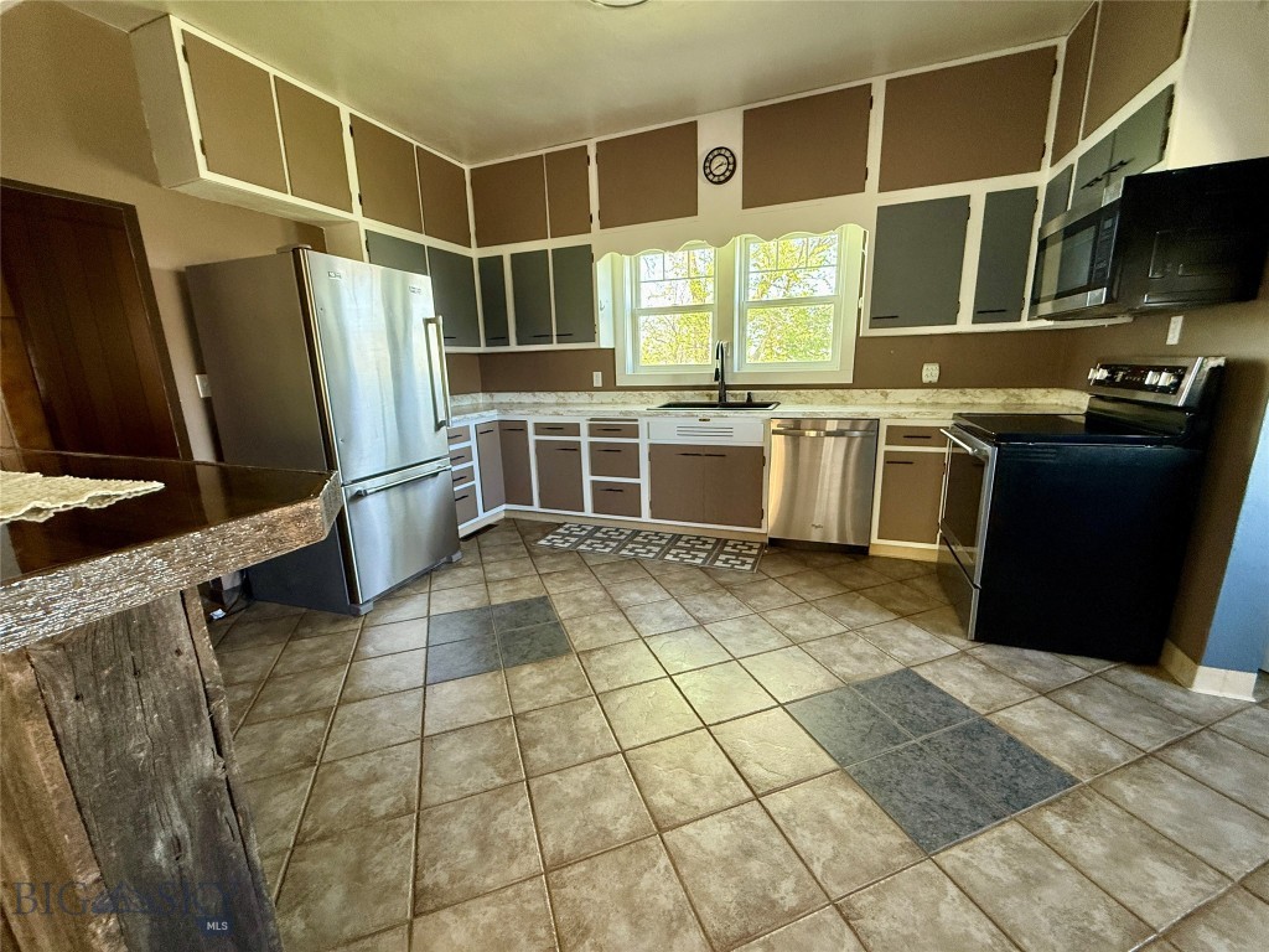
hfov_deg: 102.1
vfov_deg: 85.7
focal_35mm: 14
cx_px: 634
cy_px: 476
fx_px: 513
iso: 320
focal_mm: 2.22
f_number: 2.2
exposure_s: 1/84
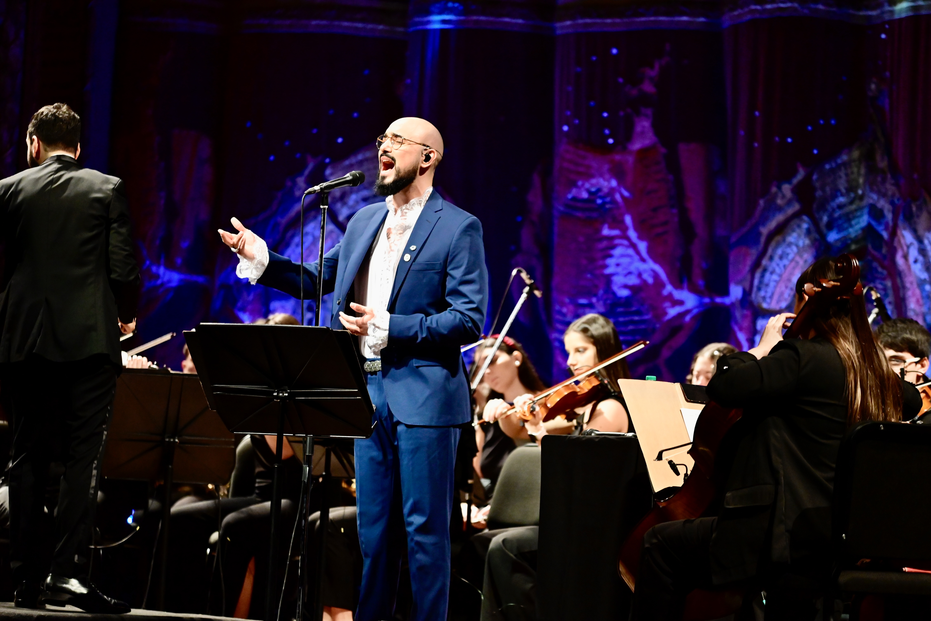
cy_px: 310
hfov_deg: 11.7
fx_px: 4525
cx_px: 466
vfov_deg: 7.8
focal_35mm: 175
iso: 6400
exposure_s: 1/320
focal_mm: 175
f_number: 4
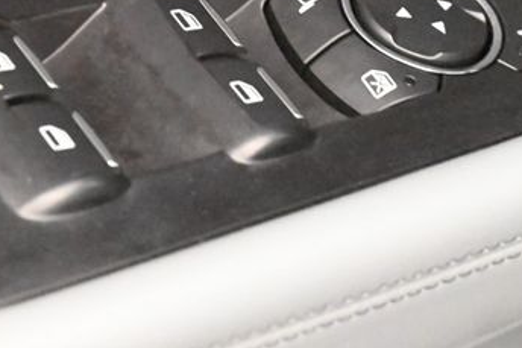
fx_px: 3232
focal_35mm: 223
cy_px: 67
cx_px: 228
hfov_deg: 9.2
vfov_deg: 6.1
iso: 51200
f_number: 11
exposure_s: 1/60
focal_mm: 120
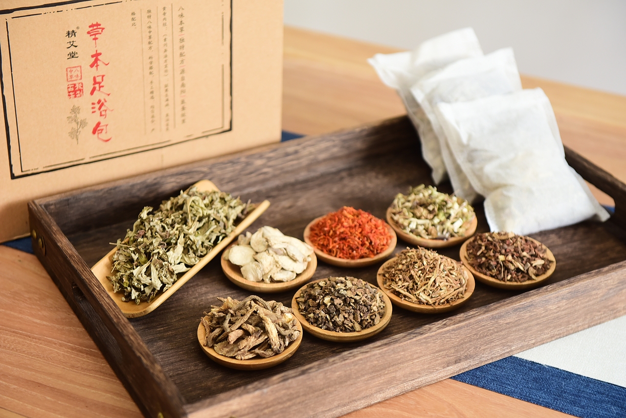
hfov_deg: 28.8
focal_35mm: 70
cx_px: 313
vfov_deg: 19.5
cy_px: 209
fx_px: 1217
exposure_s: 1/100
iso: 1000
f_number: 4
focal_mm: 70
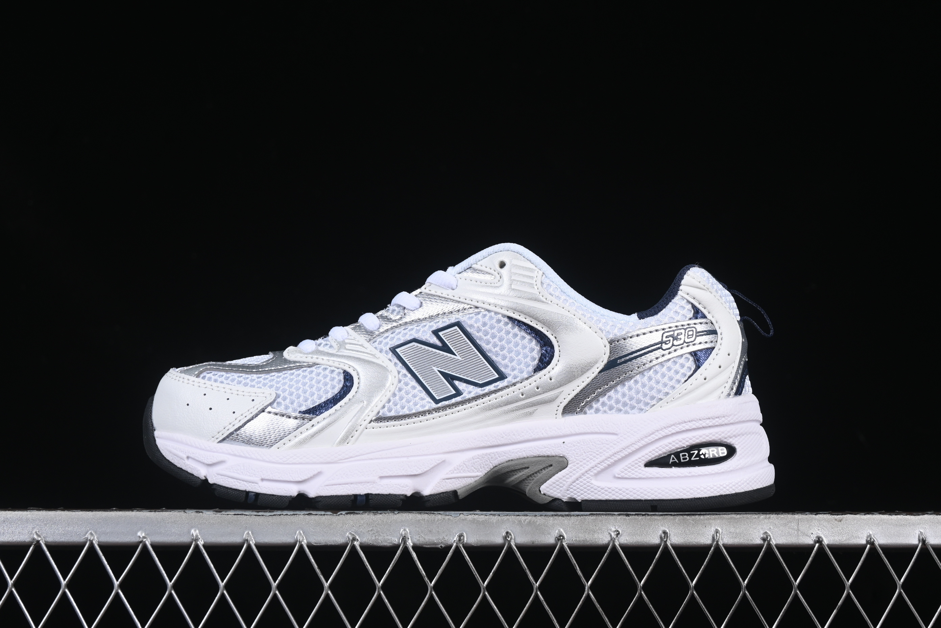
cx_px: 470
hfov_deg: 27.0
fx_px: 1960
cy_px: 314
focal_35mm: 75
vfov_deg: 18.2
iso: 160
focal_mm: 50
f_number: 8
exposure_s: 1/80
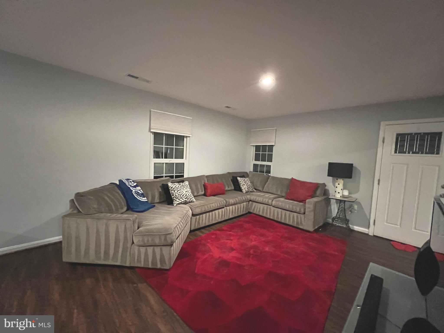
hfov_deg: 106.2
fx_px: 167
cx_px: 222
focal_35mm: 13
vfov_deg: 89.9
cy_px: 166
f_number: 1.8
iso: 1250
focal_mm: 1.57
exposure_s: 1/30
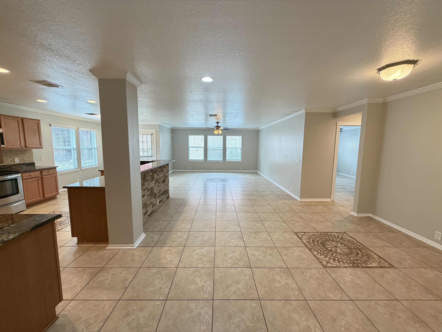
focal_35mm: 14
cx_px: 221
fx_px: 179
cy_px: 166
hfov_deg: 102.1
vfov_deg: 85.7
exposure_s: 1/60
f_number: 2.2
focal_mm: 2.22
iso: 250
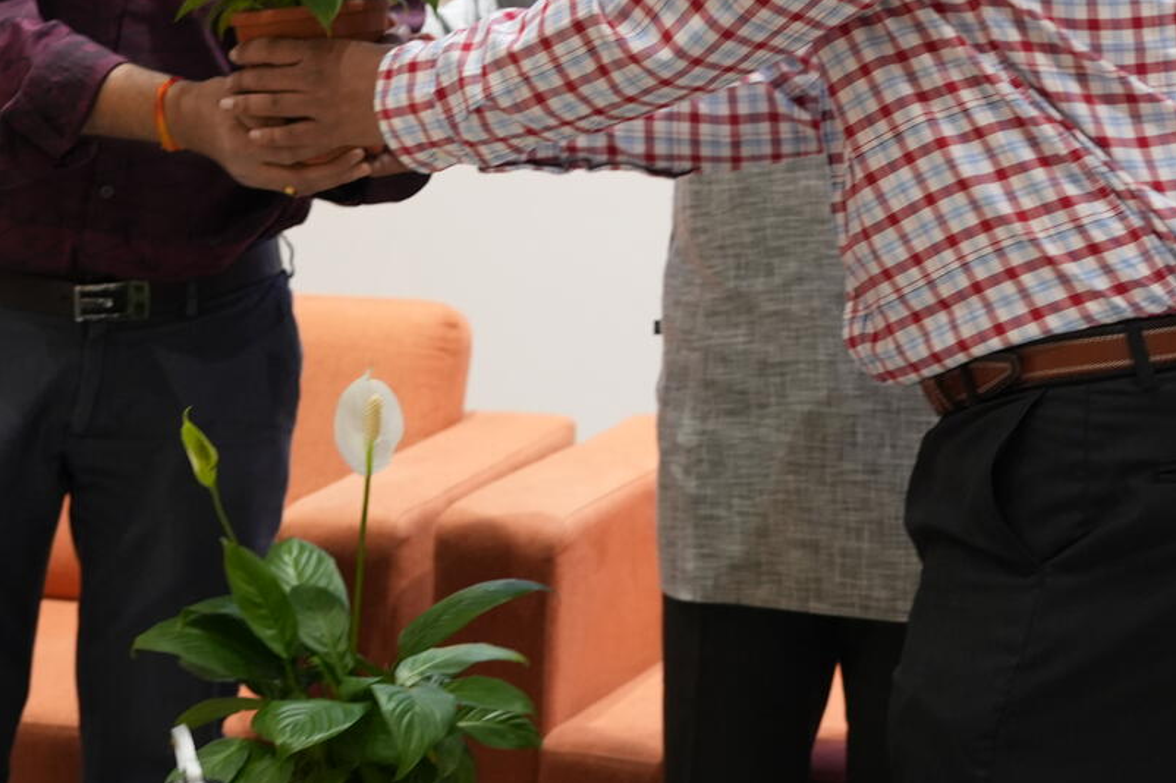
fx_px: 3363
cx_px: 562
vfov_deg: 13.0
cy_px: -111
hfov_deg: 19.8
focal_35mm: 103
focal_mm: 43
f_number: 4
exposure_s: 1/160
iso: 1600
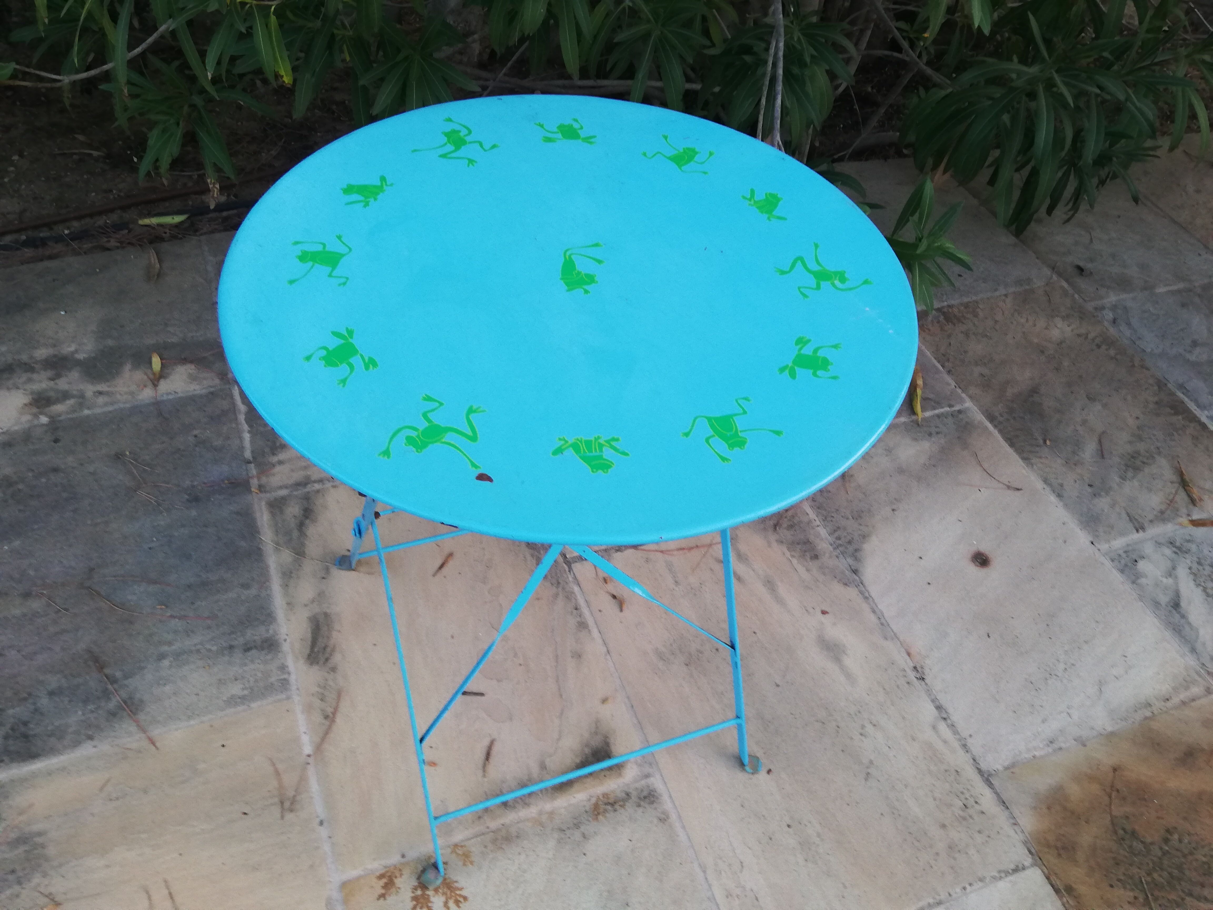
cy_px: 455
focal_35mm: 29
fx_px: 1016
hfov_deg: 61.7
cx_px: 606
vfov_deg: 48.2
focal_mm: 3.81
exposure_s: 1/50
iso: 160
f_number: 2.2
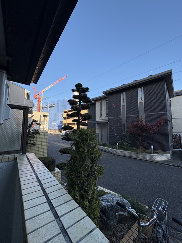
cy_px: 122
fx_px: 98
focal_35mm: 14
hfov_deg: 85.7
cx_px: 91
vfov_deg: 102.1
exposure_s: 1/412
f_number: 2.2
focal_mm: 2.22
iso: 40
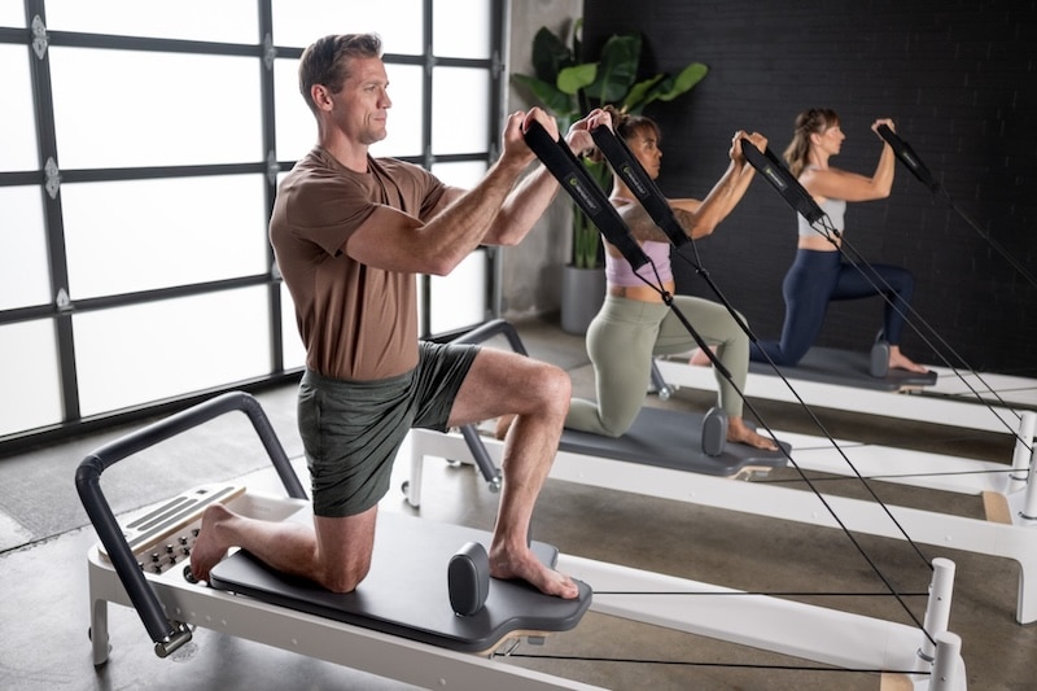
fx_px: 1008
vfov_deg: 37.8
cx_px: 518
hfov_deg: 54.4
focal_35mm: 35
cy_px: 346
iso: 640
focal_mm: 35
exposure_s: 1/1600
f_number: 1.8
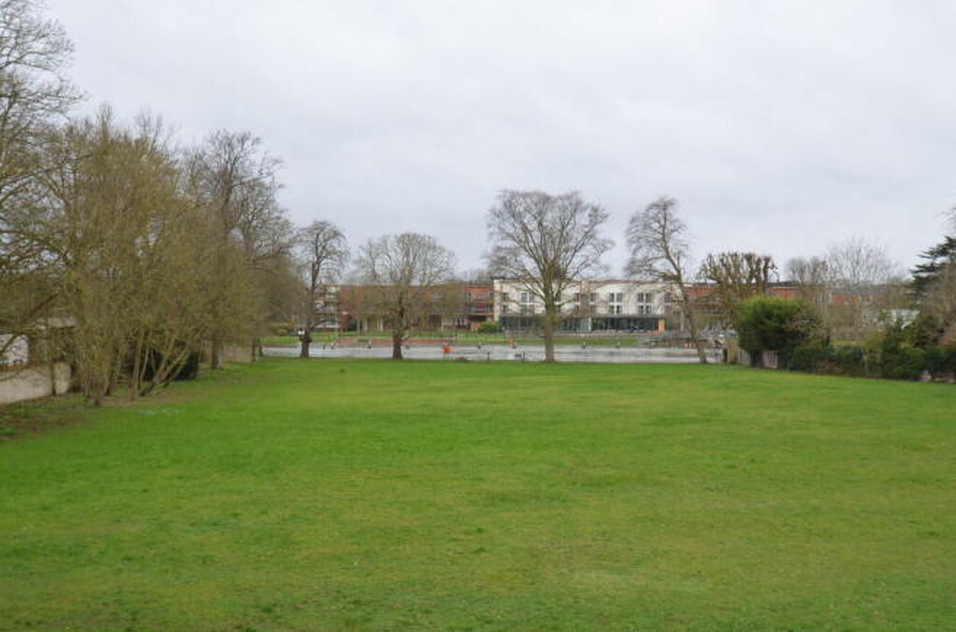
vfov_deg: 36.7
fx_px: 954
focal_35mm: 36
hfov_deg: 53.2
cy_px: 316
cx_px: 478
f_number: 5.6
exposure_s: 1/125
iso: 200
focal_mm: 24
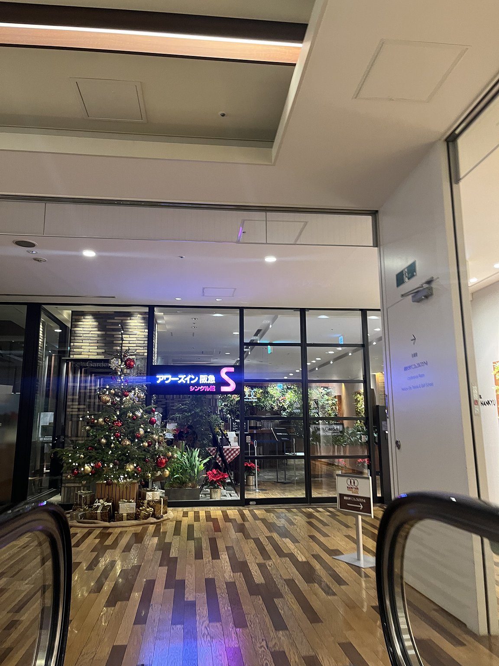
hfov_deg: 53.1
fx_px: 500
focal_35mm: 26
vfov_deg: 67.3
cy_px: 333
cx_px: 250
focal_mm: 5.1
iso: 250
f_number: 1.6
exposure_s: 1/50
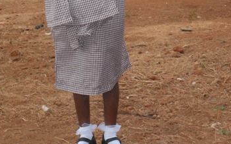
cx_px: 108
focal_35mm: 79
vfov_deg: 16.2
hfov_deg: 26.1
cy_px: 5
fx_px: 497
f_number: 5
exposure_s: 1/60
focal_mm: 9.3
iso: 200
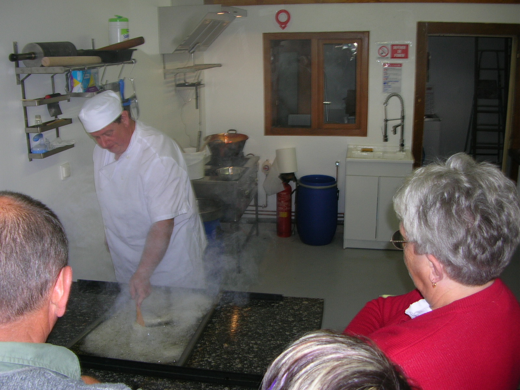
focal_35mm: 35
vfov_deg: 40.7
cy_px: 195
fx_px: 526
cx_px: 260
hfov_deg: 52.6
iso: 50
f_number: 2.8
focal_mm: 5.8
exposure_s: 1/60.1
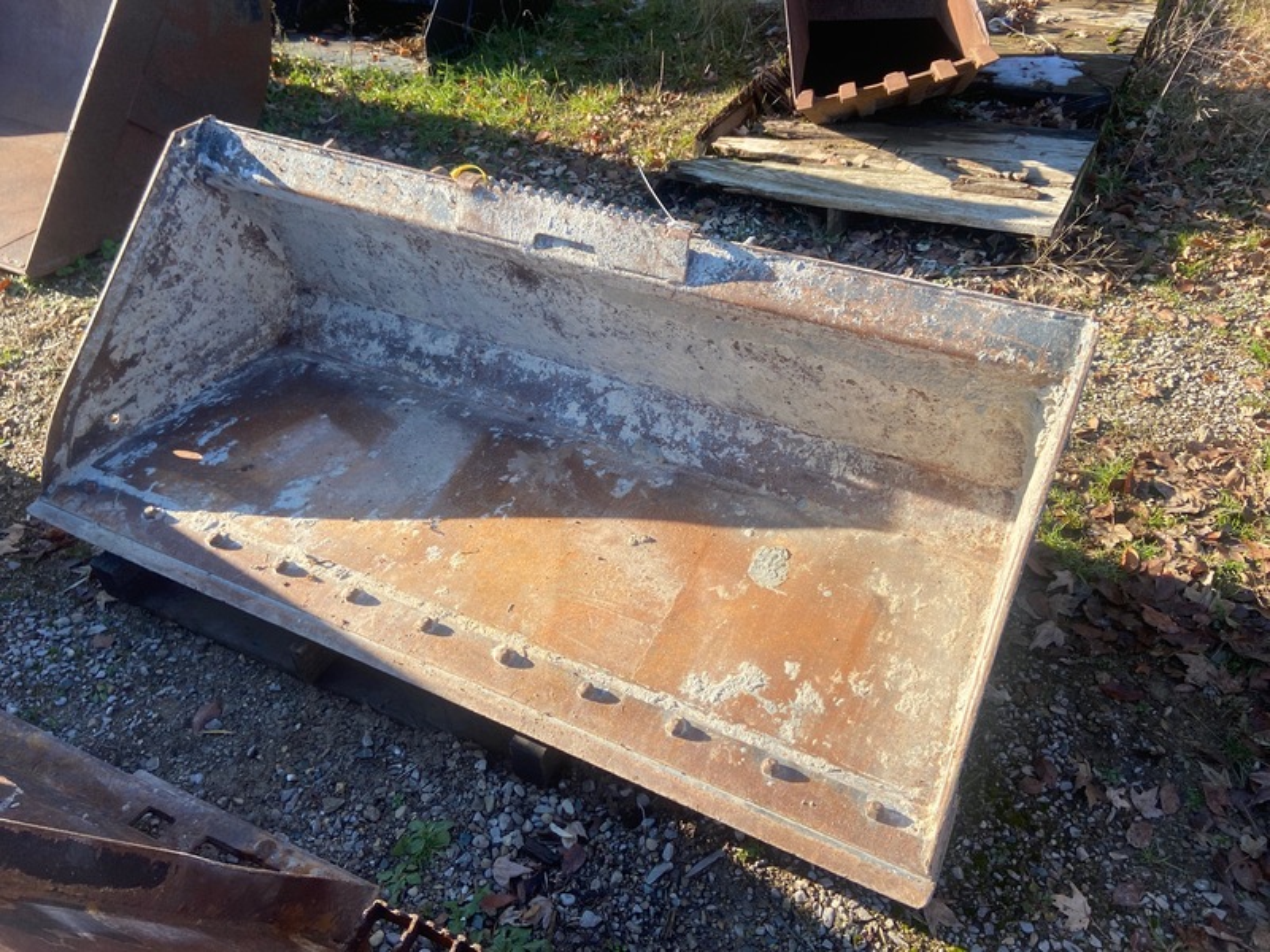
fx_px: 954
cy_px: 476
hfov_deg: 67.3
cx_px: 635
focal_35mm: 26
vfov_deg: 53.1
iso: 32
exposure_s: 1/719
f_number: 1.8
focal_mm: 4.25
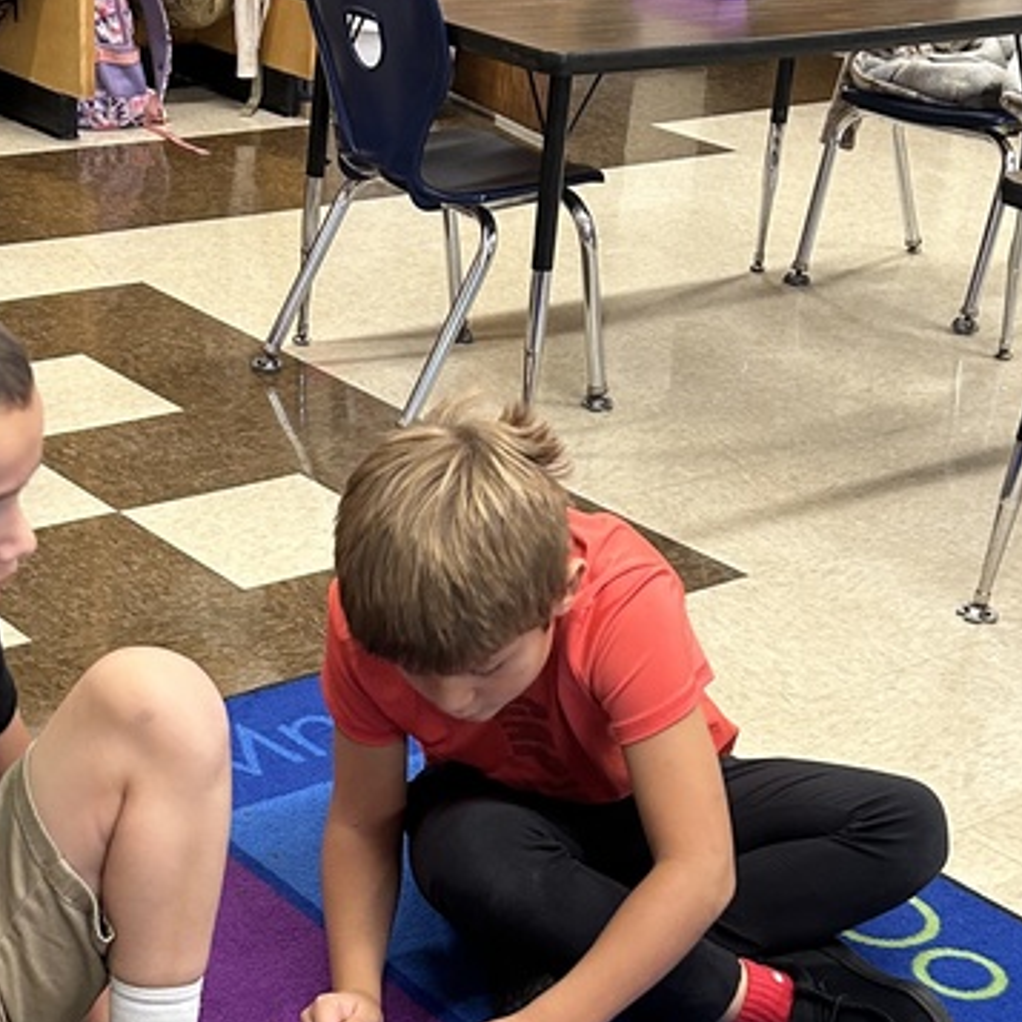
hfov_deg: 26.0
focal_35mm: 66
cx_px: 404
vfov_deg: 25.7
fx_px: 2205
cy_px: 804
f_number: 1.5
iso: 160
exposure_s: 1/60
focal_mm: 5.7
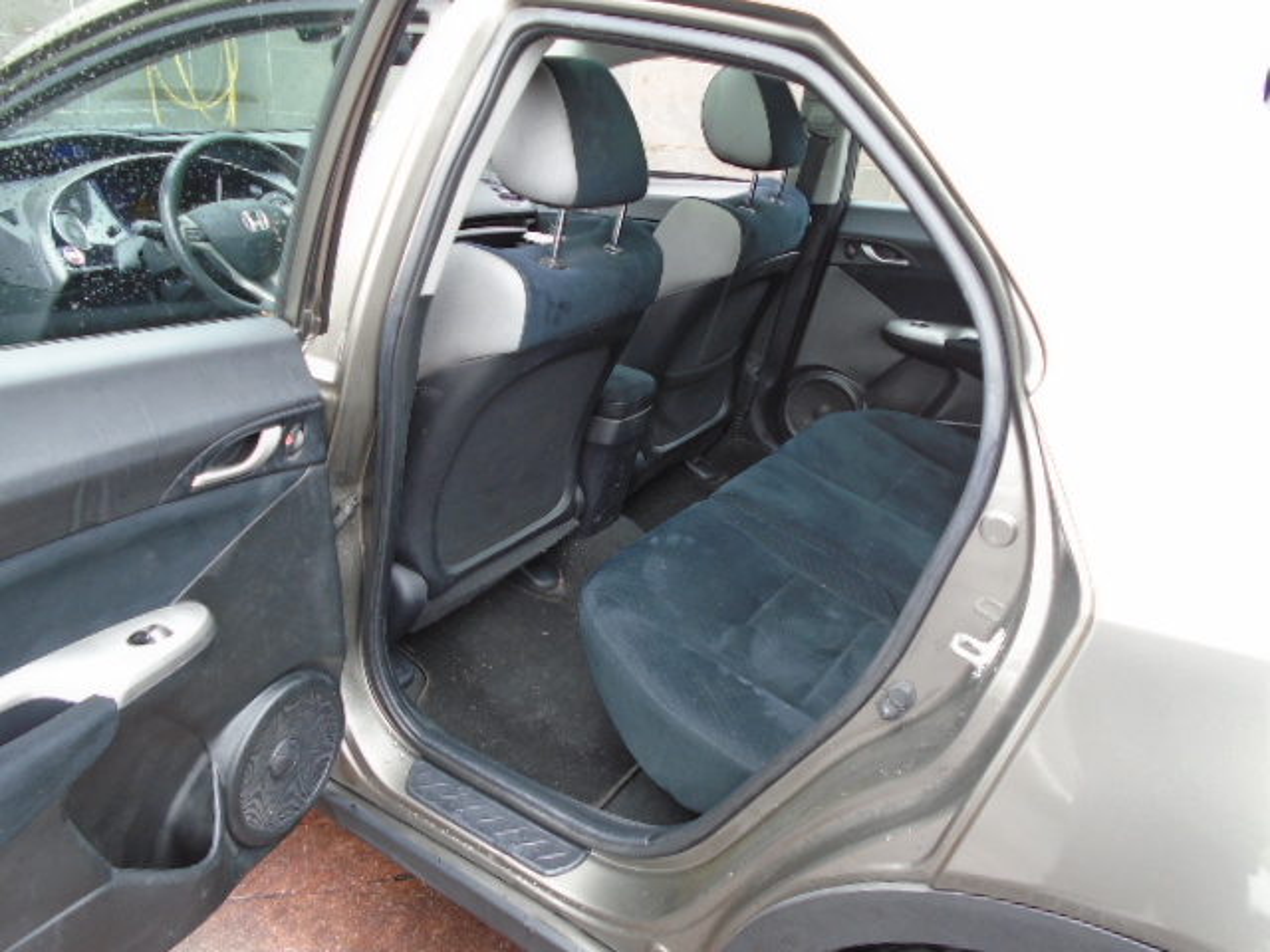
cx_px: 635
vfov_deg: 53.1
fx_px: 954
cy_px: 476
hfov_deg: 67.3
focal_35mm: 26
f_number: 3.2
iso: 100
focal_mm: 4.6
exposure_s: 1/30
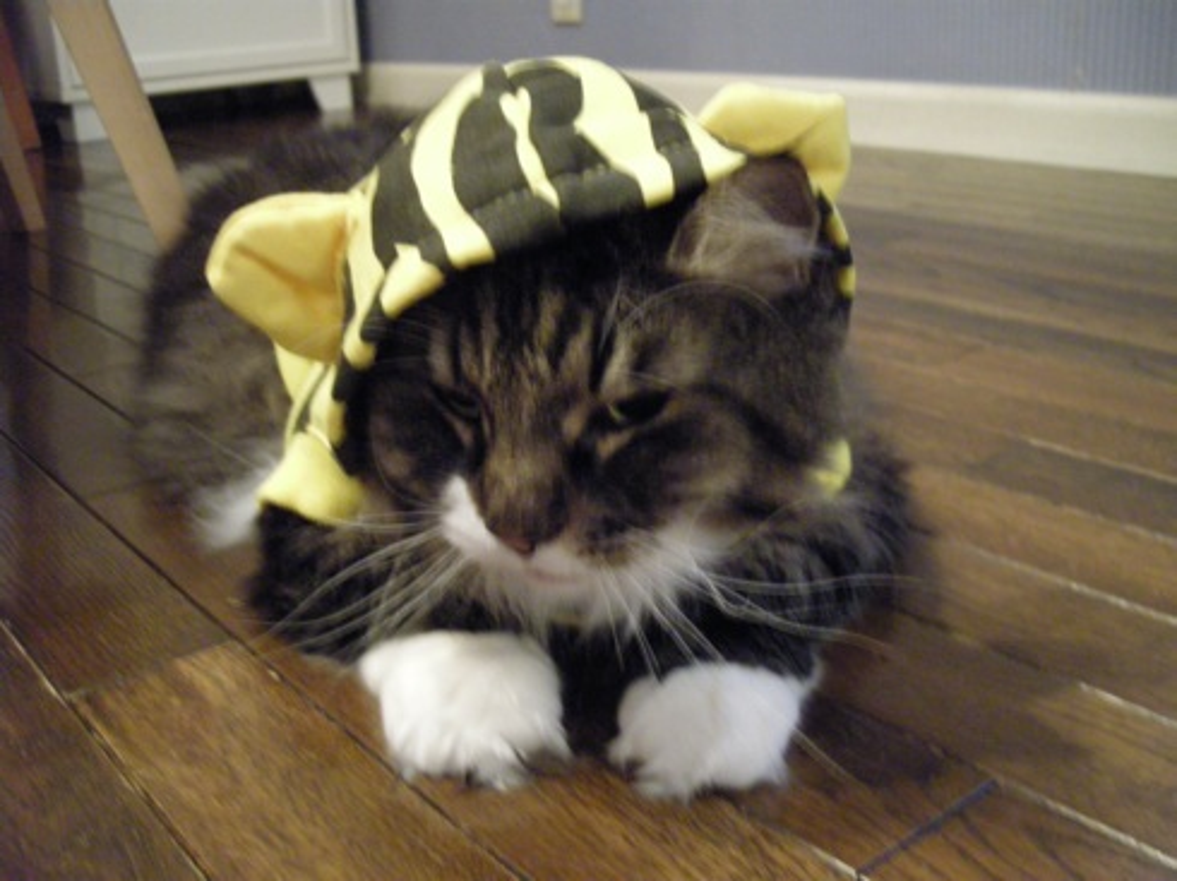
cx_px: 588
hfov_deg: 50.2
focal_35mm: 37
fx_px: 1257
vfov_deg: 38.6
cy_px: 440
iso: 800
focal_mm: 7.9
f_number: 2.8
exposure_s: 1/5.6
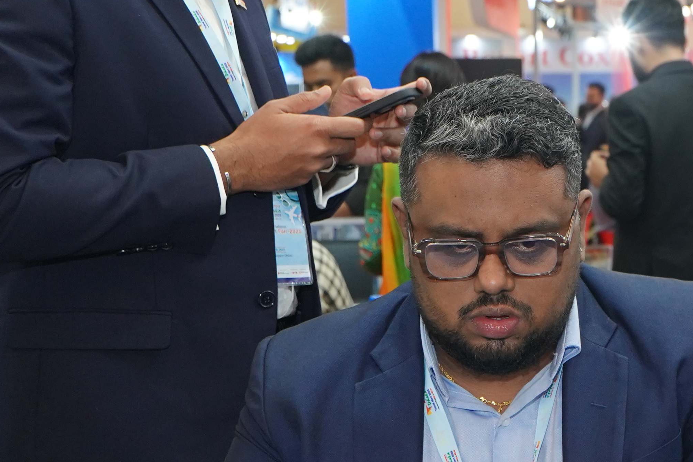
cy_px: 189
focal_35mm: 89
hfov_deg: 21.2
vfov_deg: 15.3
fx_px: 1713
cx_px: 845
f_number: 4
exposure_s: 1/100
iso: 1250
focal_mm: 30
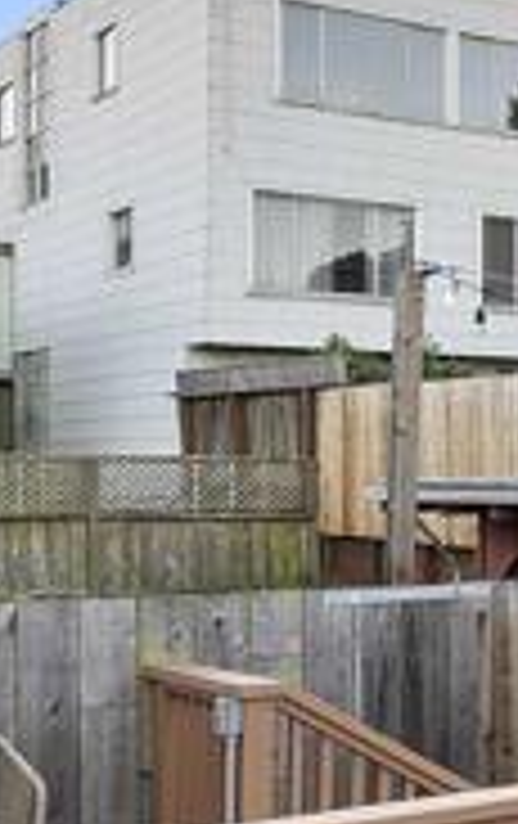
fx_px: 1665
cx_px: 1036
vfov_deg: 27.8
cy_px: 432
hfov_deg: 14.6
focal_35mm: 74
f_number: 9
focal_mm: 13
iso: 160
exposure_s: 1/13
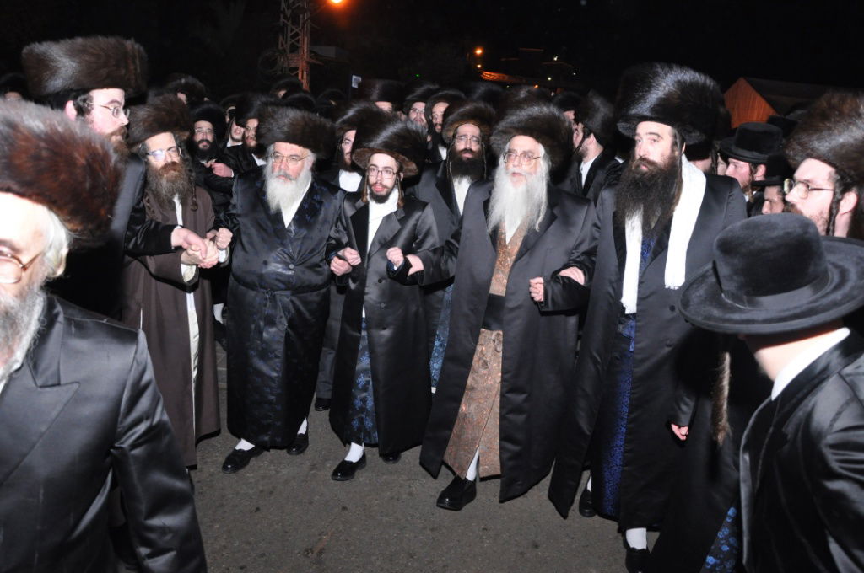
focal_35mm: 27
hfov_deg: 67.4
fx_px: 647
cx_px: 432
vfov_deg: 47.8
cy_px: 286
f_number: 6.3
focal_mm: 18
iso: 1250
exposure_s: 1/200
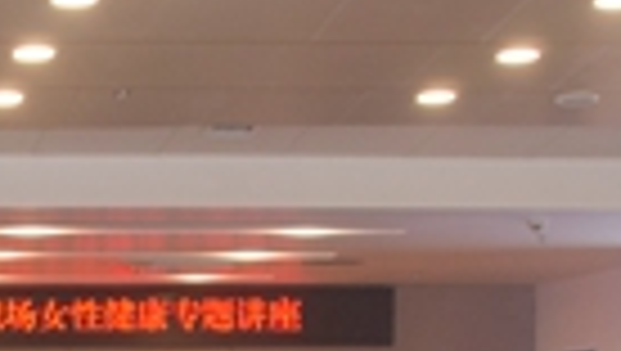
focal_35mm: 159
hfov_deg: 12.9
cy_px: 731
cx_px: -248
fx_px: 2621
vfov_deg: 7.3
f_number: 4.8
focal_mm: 28
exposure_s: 1/60
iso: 800
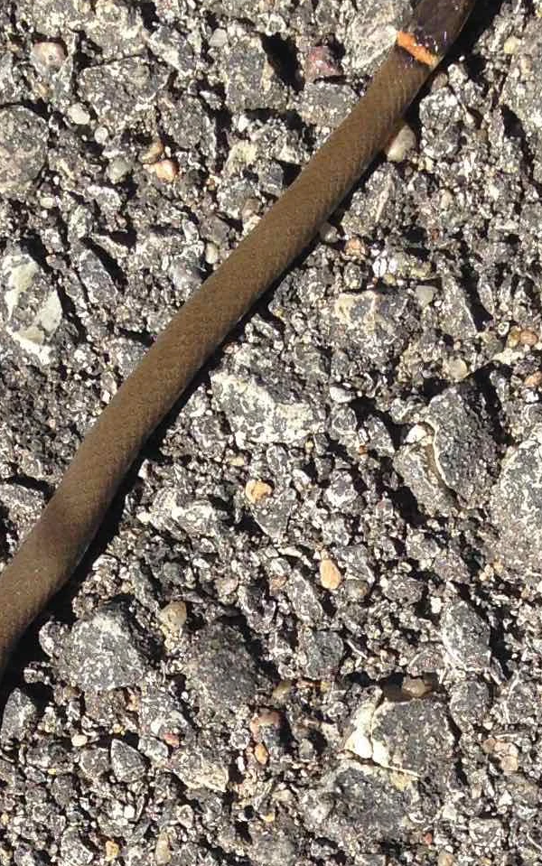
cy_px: 1274
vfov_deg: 16.1
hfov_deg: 11.0
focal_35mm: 119
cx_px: 179
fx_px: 2810
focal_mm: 4.12
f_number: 2.4
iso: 50
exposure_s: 1/861
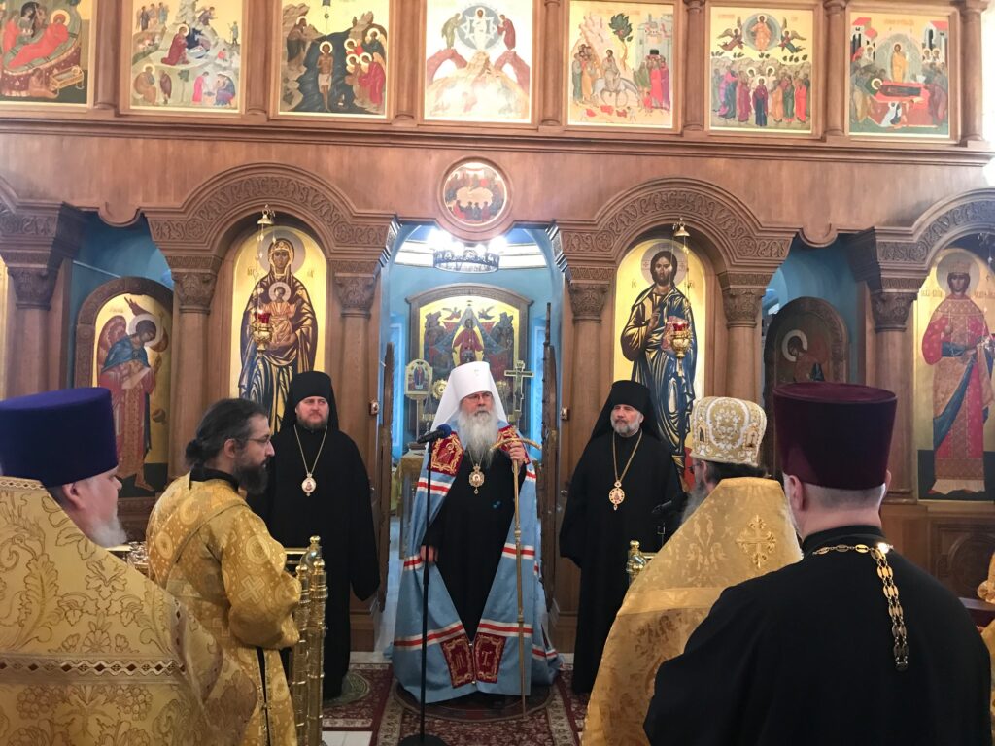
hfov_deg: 63.4
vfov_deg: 49.7
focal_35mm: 28
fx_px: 805
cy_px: 373
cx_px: 498
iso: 100
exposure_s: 1/8
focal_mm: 3.99
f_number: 1.8
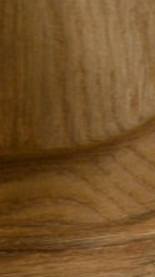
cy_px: 319
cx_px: 611
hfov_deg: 4.6
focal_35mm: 240
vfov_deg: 8.9
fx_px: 1755
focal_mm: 32
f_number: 9
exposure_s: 1/25
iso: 1250
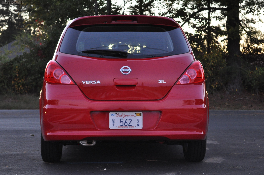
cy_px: 88
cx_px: 132
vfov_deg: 16.5
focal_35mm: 82
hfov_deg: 24.6
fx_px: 604
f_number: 5.6
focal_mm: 55
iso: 1600
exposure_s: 1/30
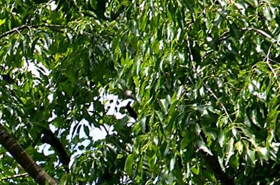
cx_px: -370
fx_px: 1296
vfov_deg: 7.9
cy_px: 345
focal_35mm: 167
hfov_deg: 10.7
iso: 200
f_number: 8
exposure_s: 1/250
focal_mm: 24
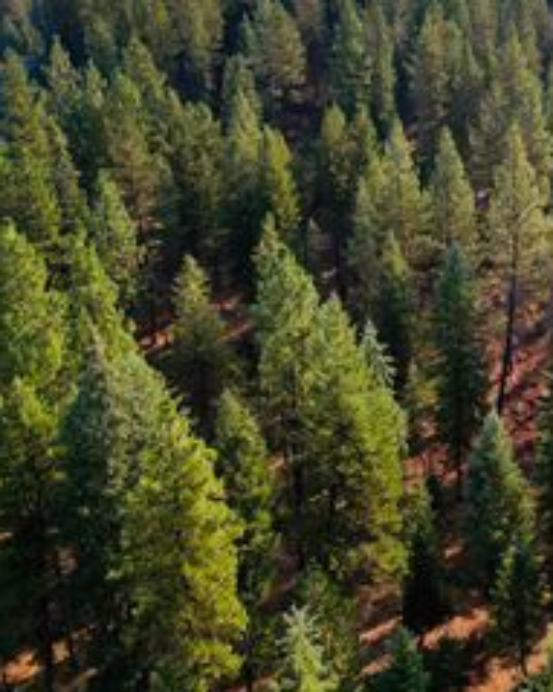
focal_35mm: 49
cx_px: 570
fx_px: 1003
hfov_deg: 28.6
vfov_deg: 37.4
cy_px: 195
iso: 100
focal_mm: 6.72
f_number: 1.7
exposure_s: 1/3000
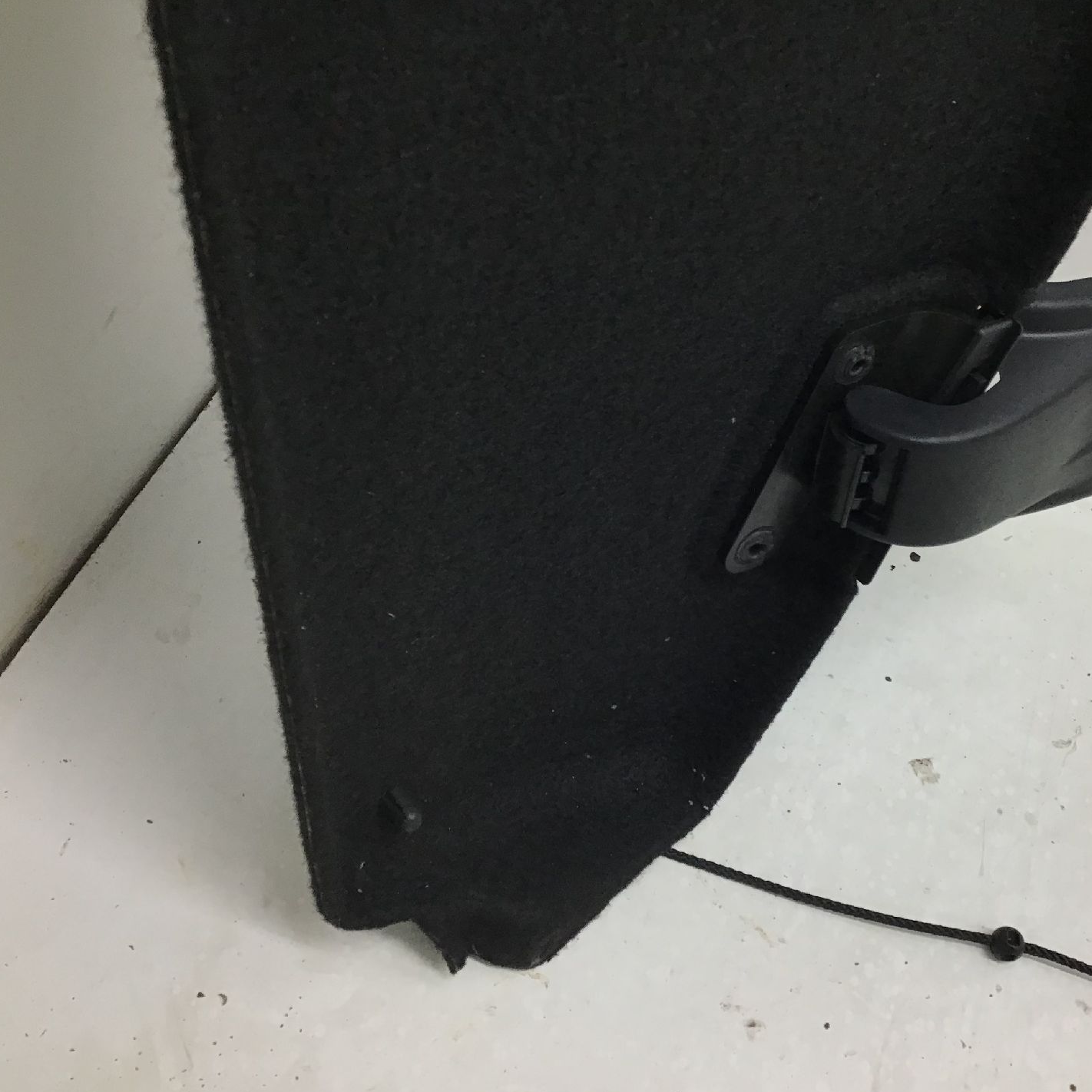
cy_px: 550
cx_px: 706
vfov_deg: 44.9
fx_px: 1321
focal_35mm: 37
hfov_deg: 44.4
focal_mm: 3.3
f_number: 2.4
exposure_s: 1/33
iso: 32
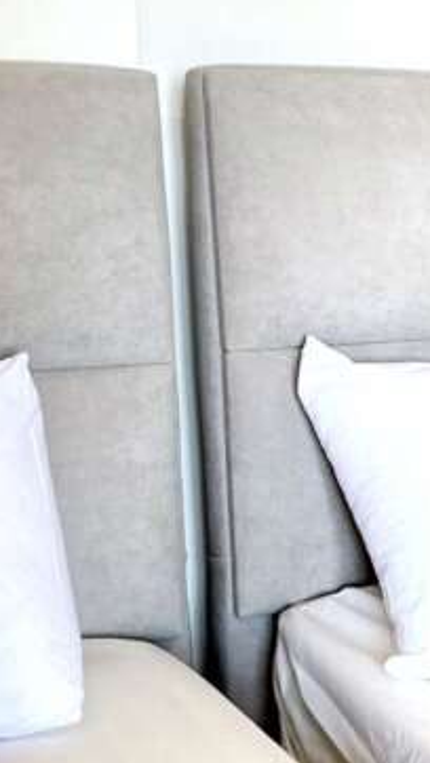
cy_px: 406
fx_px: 1559
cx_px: 725
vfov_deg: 27.5
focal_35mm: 77
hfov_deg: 14.2
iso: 125
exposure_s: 1/121
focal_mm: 6.86
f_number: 1.78
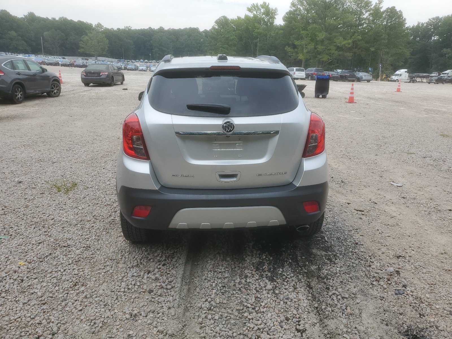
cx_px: 226
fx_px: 339
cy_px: 170
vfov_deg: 53.1
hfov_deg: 67.3
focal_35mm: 26
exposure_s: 1/1000
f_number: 1.5
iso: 50
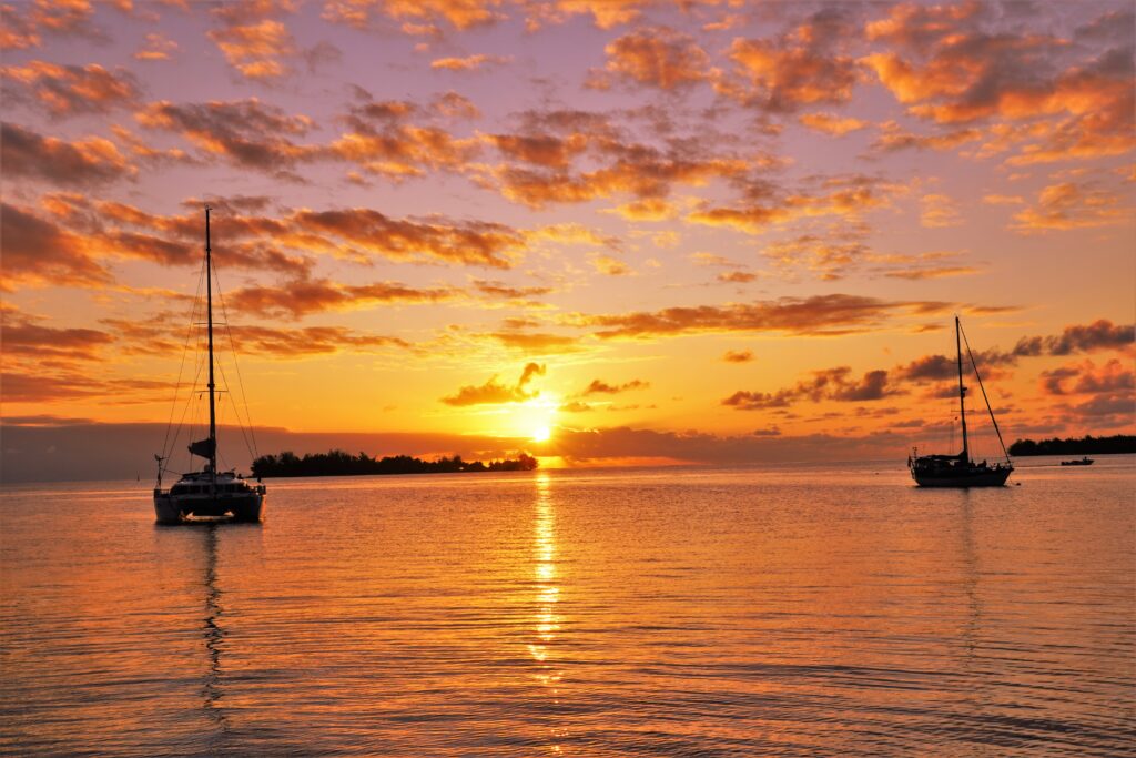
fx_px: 1325
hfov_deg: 46.4
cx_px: 568
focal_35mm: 42
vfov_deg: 31.9
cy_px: 379
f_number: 11
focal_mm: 28
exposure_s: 1/200
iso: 100
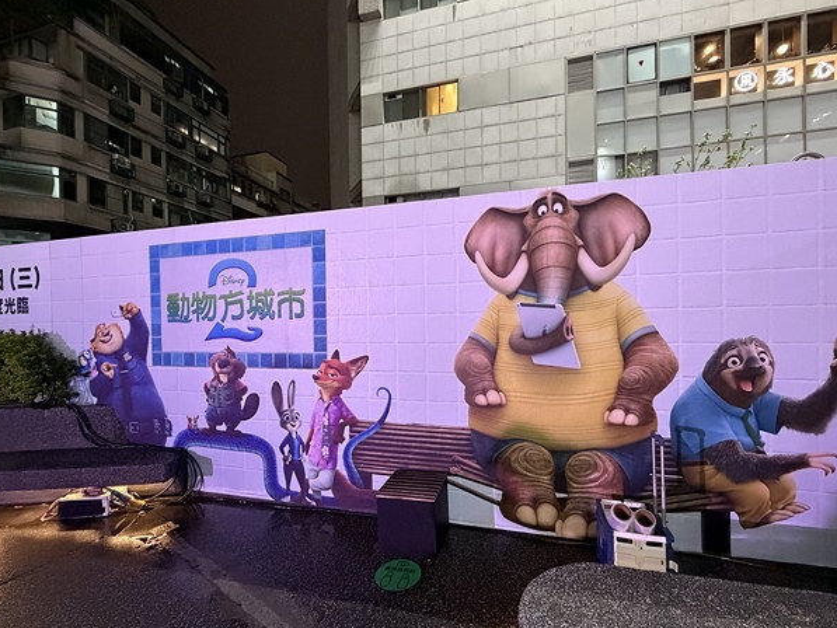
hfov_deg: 98.1
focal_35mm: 15
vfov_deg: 81.7
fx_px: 363
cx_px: 433
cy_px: 328
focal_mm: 2.22
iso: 800
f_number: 2.2
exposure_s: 1/59
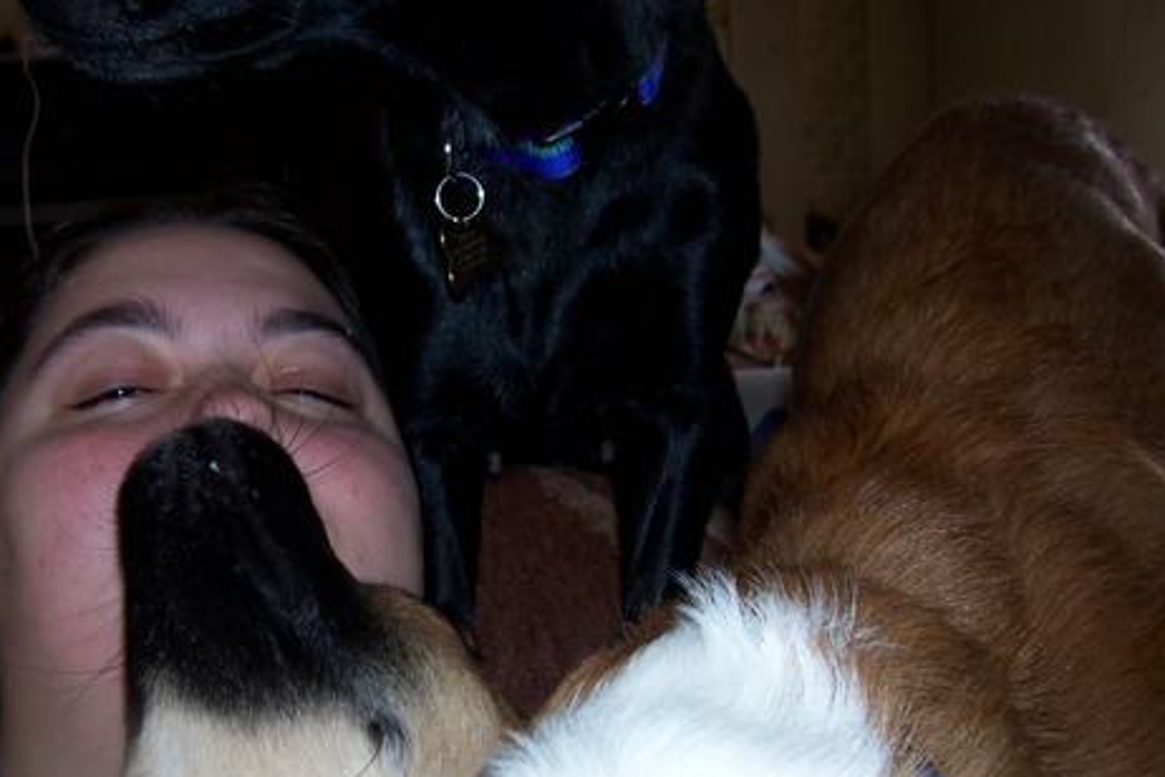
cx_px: 381
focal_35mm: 49
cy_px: 525
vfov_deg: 27.3
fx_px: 1586
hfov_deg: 39.8
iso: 80
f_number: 2.7
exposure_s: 1/64
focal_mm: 5.6
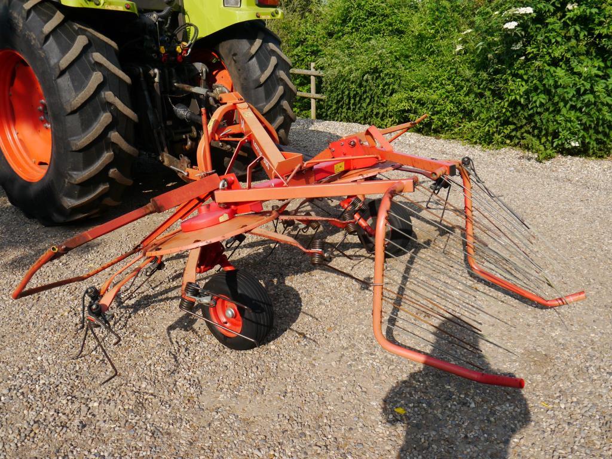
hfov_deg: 60.0
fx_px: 530
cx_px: 306
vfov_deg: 46.8
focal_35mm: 30
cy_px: 230
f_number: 6.3
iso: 160
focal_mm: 15
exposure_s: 1/400
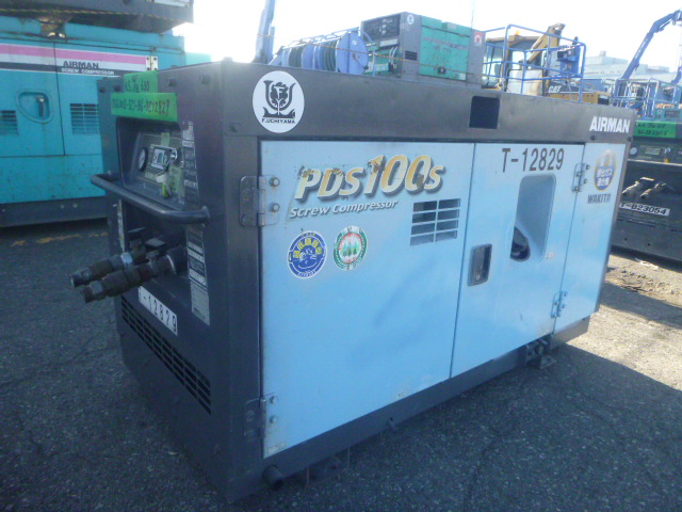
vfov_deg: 54.9
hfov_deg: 69.4
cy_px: 256
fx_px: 493
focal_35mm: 25
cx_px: 341
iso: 400
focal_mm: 4.5
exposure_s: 1/500
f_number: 9
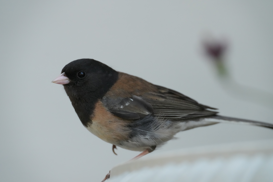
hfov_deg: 3.3
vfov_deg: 2.2
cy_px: 95
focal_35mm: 630
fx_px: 4777
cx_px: 140
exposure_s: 1/1000
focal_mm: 600
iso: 6400
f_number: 5.6
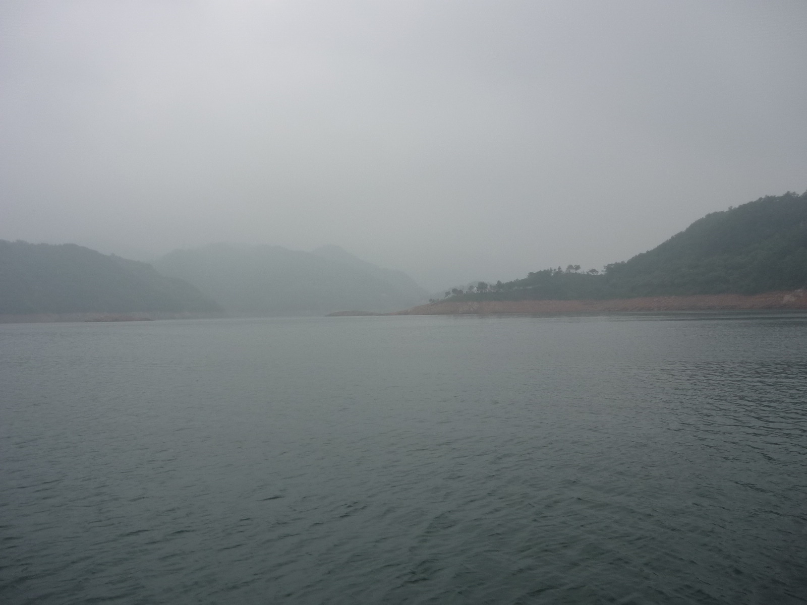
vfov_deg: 42.9
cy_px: 302
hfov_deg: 55.4
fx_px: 769
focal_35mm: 33
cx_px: 404
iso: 100
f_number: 2.8
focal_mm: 5.5
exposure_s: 1/800
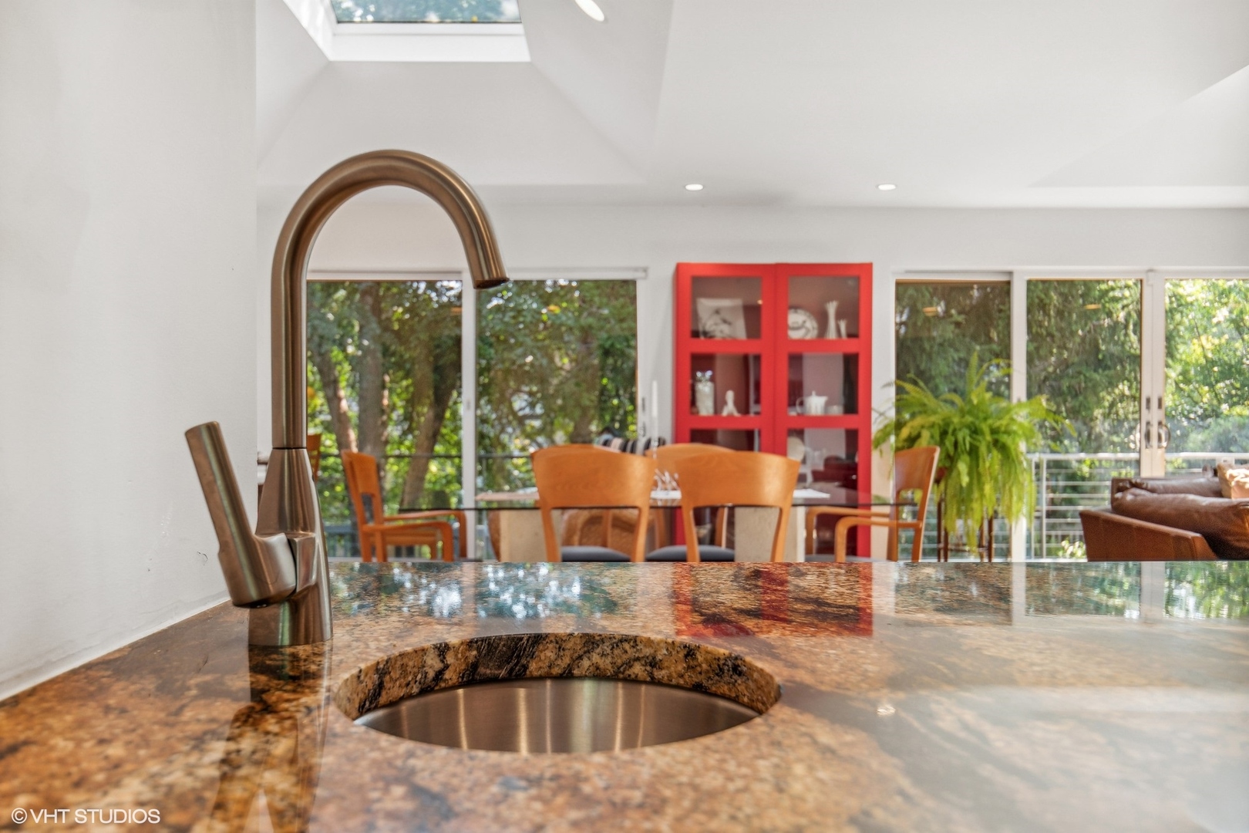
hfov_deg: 67.4
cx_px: 624
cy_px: 416
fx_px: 937
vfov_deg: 47.9
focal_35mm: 27
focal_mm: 18
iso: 200
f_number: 4.5
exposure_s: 1/50
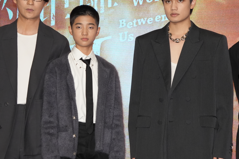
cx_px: 133
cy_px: 70
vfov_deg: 5.1
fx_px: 1799
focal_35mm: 271
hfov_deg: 7.6
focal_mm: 135
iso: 3200
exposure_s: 1/200
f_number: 6.3
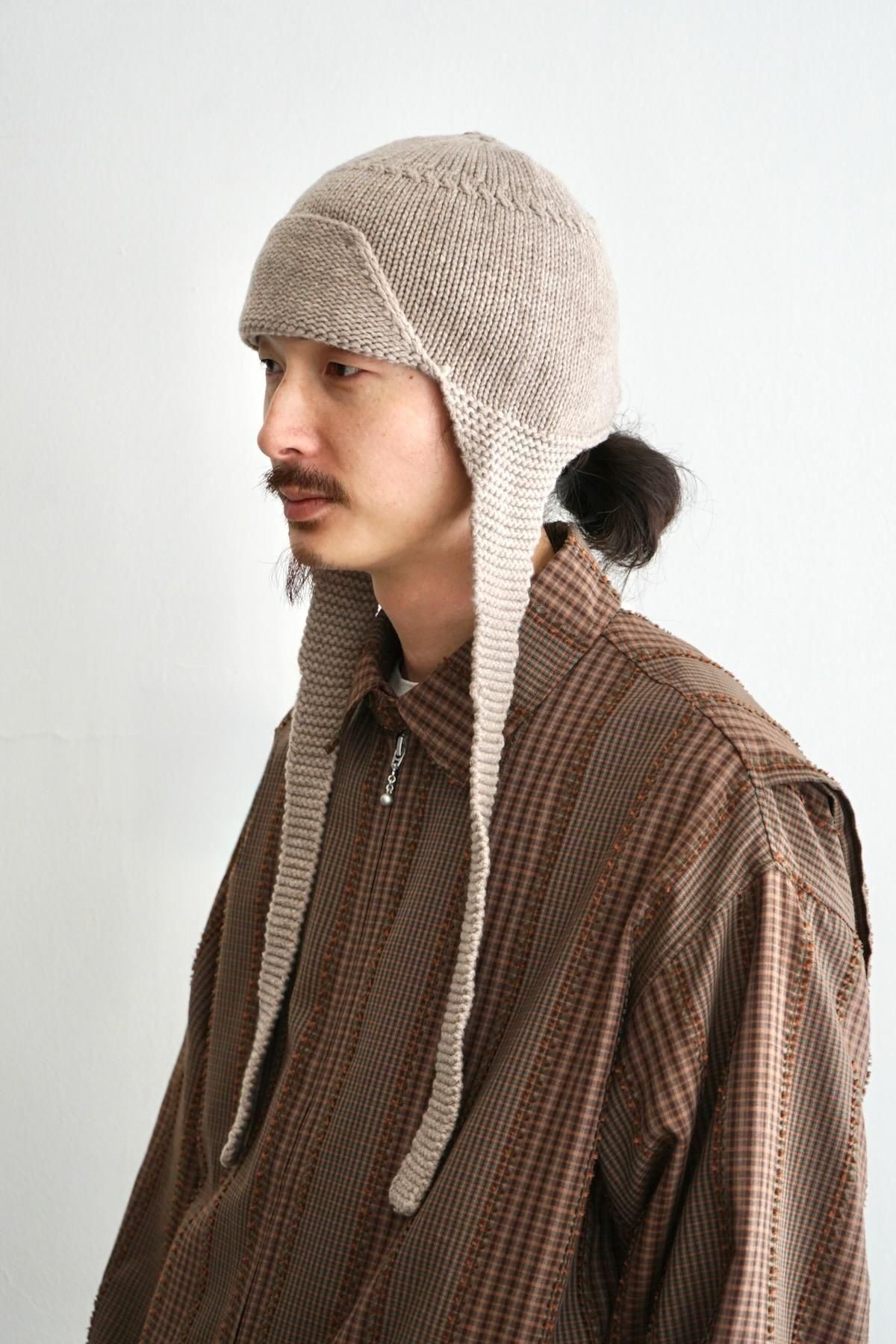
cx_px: 448
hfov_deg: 20.6
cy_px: 672
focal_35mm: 66
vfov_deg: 30.5
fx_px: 2464
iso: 640
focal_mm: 66
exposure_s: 1/160
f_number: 5.6
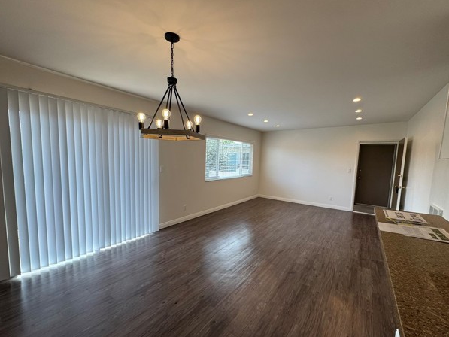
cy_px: 176
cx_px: 235
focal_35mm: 15
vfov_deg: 81.7
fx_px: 195
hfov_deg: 98.1
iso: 50
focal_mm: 2.22
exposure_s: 1/120
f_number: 2.2
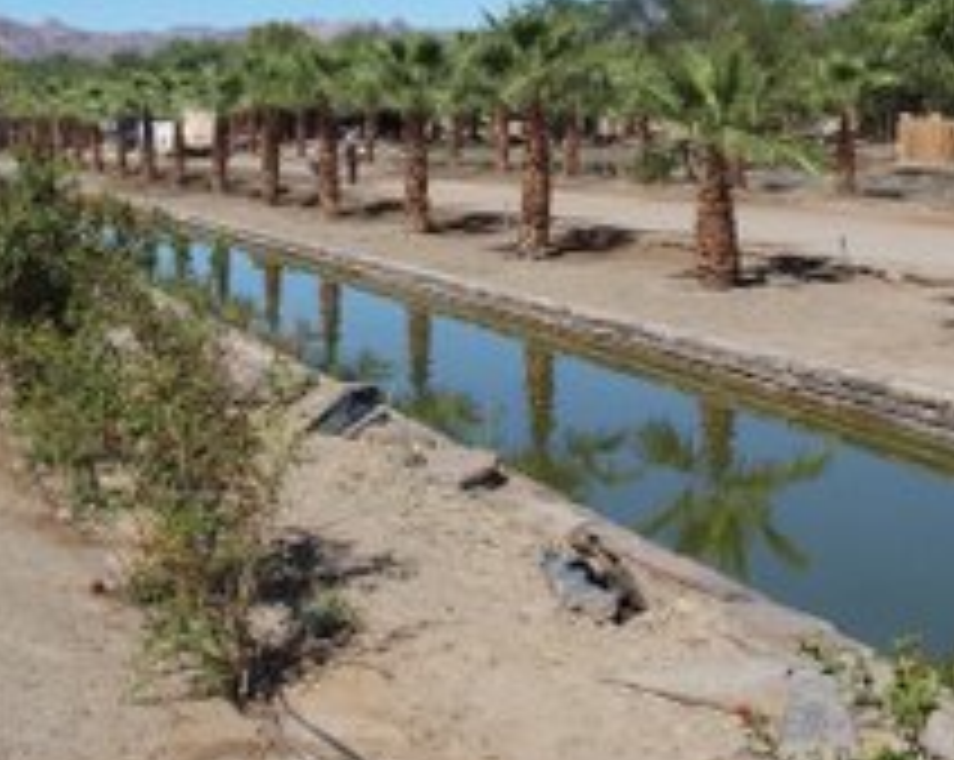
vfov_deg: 24.1
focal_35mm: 62
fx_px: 1748
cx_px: 536
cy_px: 121
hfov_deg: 30.5
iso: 100
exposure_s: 1/800
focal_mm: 6
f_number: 5
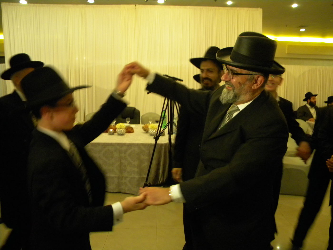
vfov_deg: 49.7
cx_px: 166
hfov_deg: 63.4
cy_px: 125
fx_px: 269
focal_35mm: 28
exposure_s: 1/21.7
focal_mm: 5
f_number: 3.5
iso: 400
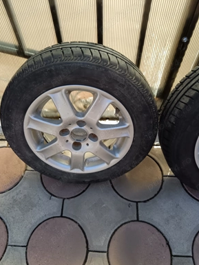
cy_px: 132
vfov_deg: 63.5
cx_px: 96
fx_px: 215
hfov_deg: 49.7
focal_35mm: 28
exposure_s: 1/900
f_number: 1.9
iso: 608
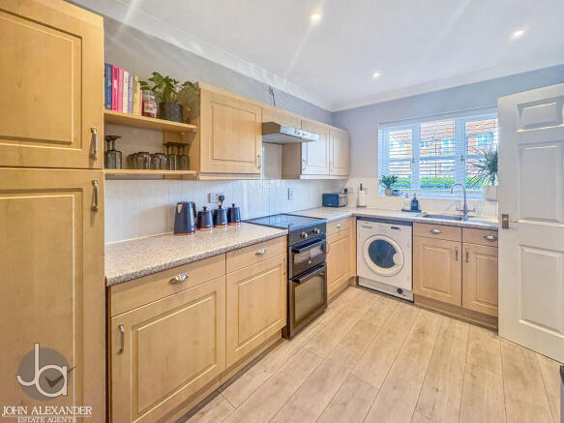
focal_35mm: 14
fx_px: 228
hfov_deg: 102.1
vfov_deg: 85.7
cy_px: 212
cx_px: 282
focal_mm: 2.22
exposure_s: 1/100
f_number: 2.2
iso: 250
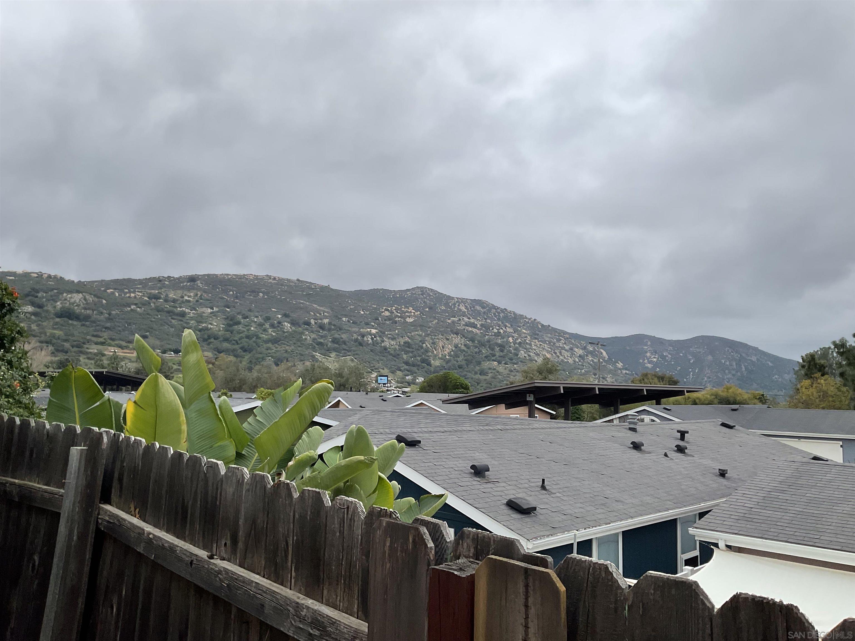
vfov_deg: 48.2
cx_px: 428
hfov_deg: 61.7
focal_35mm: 29
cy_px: 320
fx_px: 716
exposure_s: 1/400
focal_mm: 3
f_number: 1.8
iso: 16
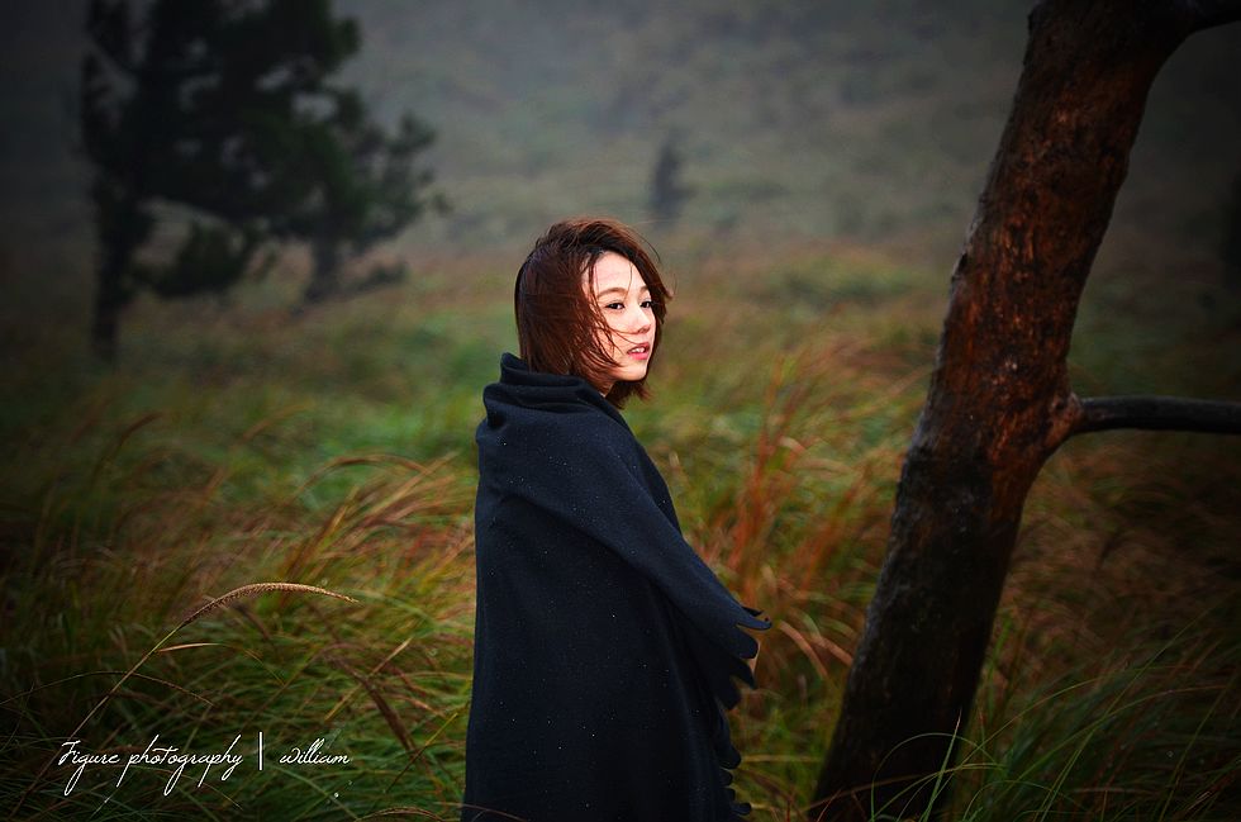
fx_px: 3612
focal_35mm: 105
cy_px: 411
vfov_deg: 13.0
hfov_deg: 19.5
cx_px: 620
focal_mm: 70
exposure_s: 1/100
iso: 100
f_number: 2.8
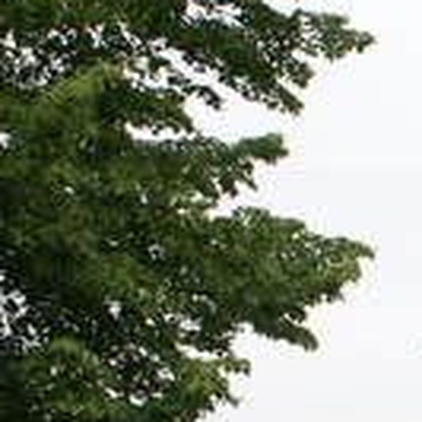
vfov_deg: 12.7
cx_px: 812
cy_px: 479
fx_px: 1862
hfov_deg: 11.7
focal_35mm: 135
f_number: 7.1
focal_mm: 22
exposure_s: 1/60
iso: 100
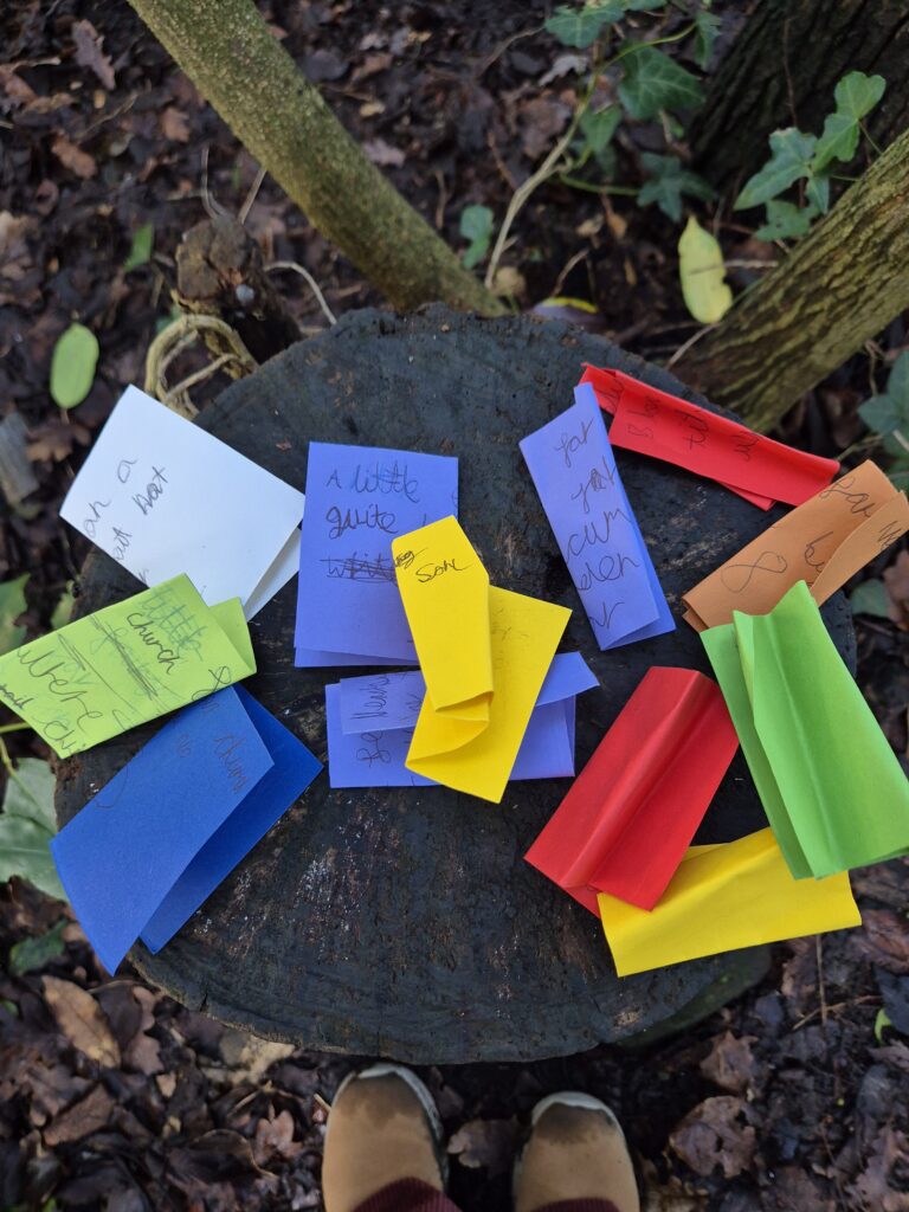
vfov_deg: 73.9
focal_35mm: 23
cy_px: 606
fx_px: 805
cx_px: 454
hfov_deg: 58.9
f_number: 1.8
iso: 200
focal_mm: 5.4
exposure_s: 1/100
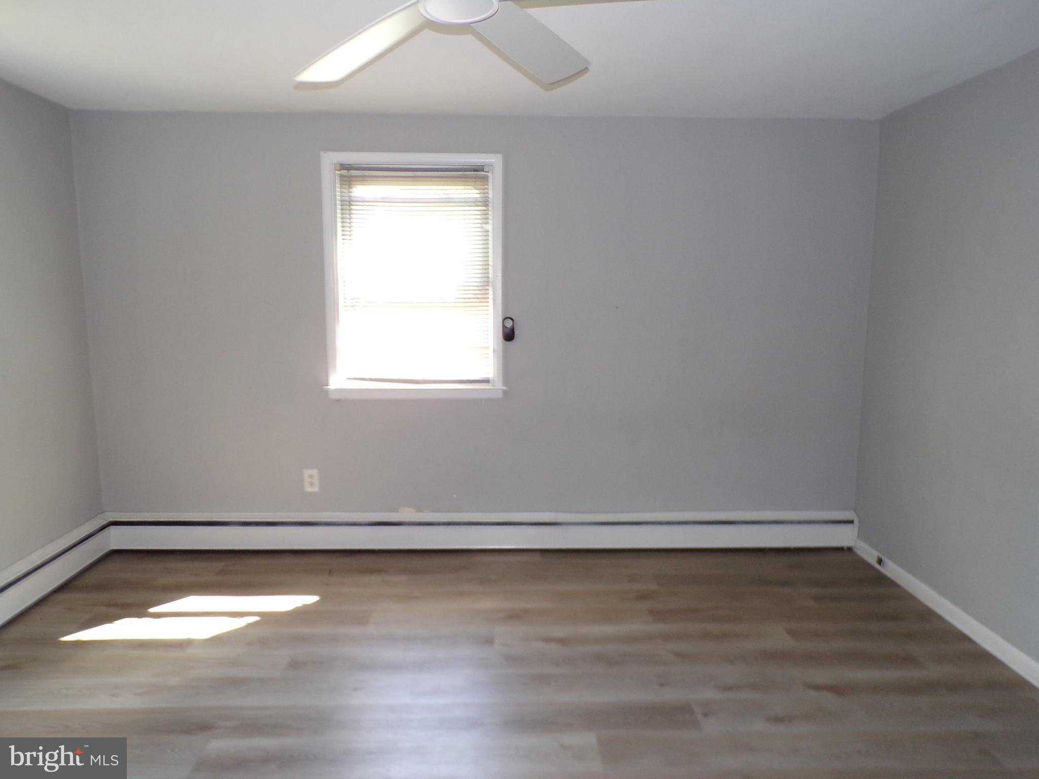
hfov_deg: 71.6
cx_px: 520
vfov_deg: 56.8
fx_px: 720
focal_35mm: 24
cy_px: 390
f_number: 3
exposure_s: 1/34
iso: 200
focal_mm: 4.3
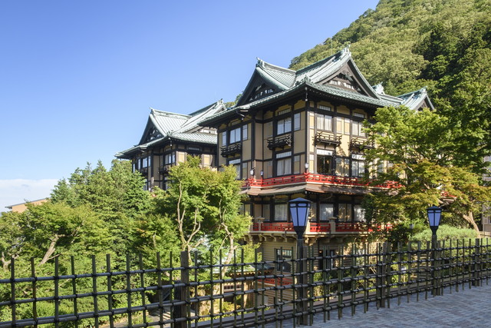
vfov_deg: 41.1
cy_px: 164
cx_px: 246
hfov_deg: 58.7
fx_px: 437
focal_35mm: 32
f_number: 11
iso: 250
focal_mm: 32
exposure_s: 1/60
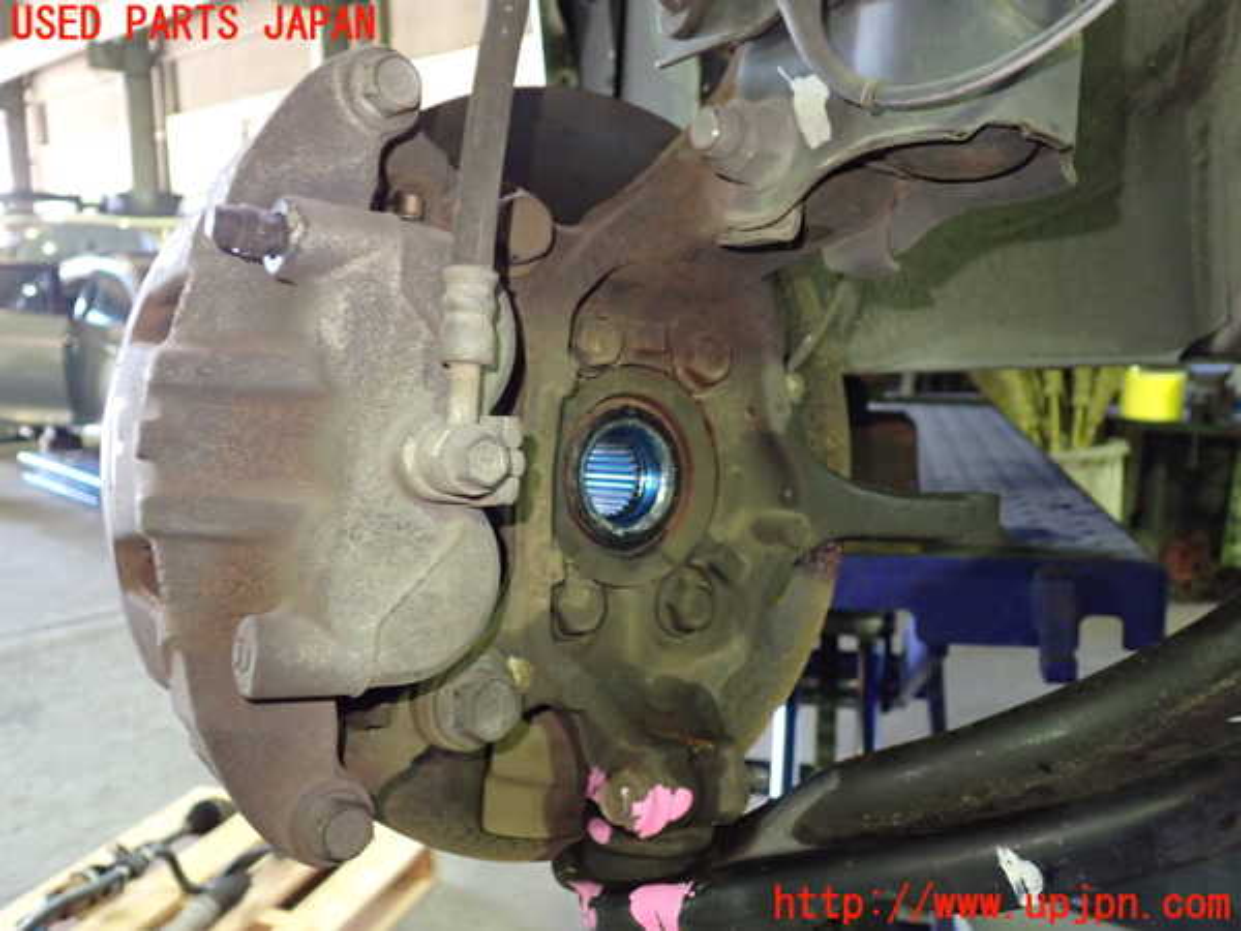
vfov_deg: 46.8
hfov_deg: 60.0
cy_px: 466
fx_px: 1076
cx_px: 620
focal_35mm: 30
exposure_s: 1/30
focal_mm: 5.4
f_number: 2.3
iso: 800
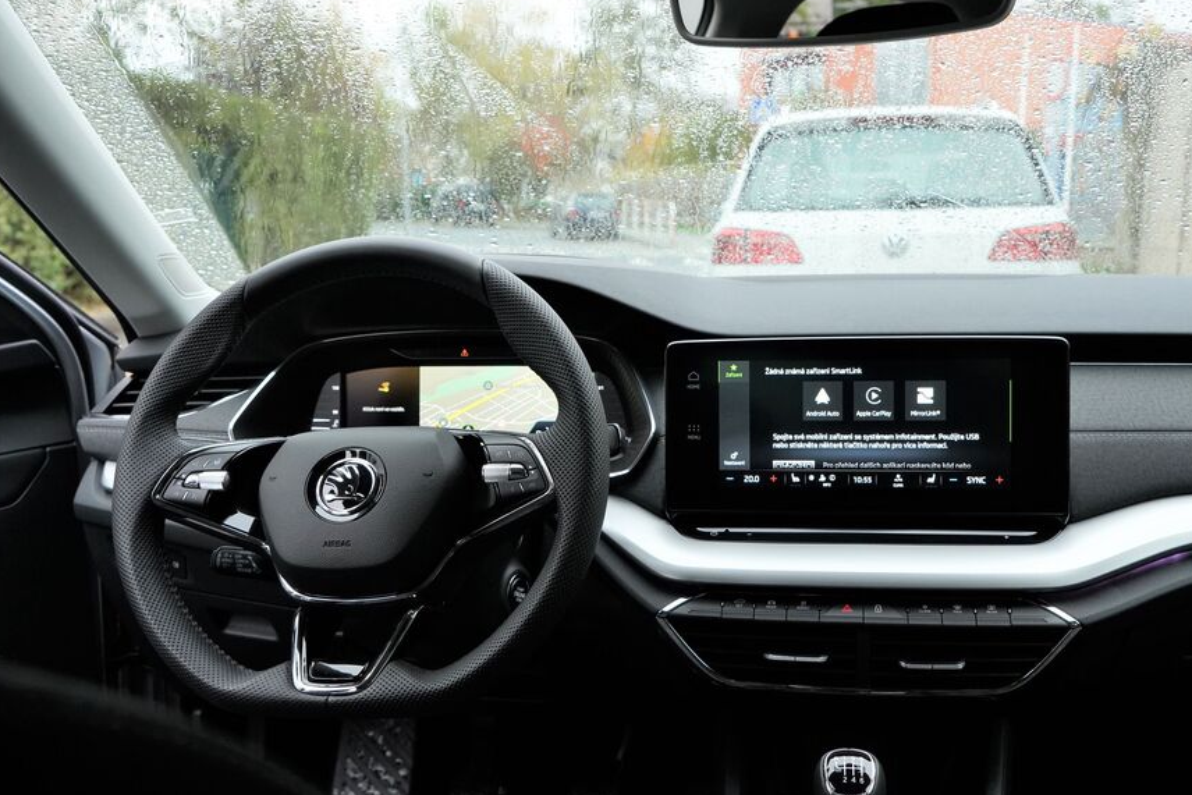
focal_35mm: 37
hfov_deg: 51.8
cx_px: 654
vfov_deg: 35.9
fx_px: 1225
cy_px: 423
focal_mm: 33
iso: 2500
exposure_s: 1/250
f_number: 7.1
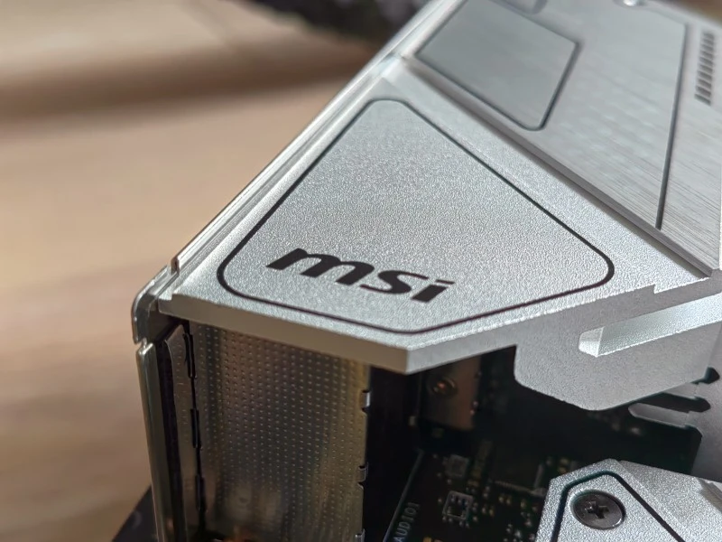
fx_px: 855
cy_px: 271
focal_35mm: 41
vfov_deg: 35.1
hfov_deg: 45.8
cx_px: 361
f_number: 1.8
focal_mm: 5.54
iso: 320
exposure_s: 1/100
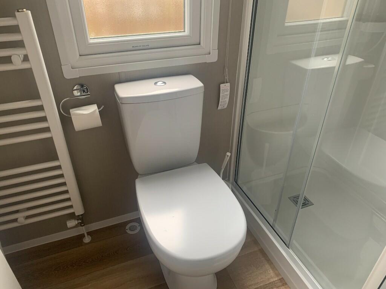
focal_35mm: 26
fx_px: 290
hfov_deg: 67.3
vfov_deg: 53.1
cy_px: 144
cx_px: 193
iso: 100
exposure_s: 1/60
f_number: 1.8
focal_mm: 4.25
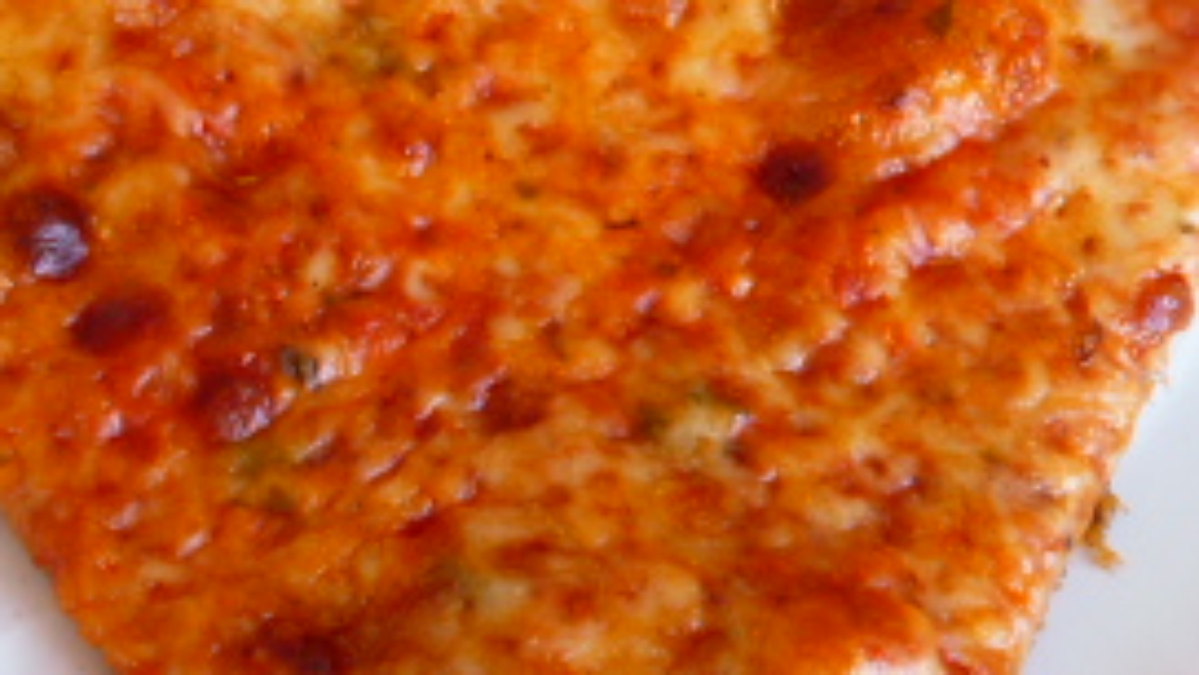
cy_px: 388
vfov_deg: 18.8
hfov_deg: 32.7
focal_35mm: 64
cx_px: 485
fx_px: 2035
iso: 125
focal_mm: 4.5
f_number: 3.3
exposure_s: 1/30
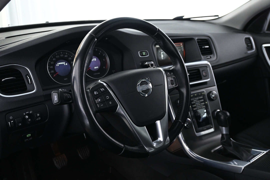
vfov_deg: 38.4
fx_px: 259
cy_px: 90
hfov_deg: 55.1
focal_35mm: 34
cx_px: 135
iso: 1600
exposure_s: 1/13
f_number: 4.2
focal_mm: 23
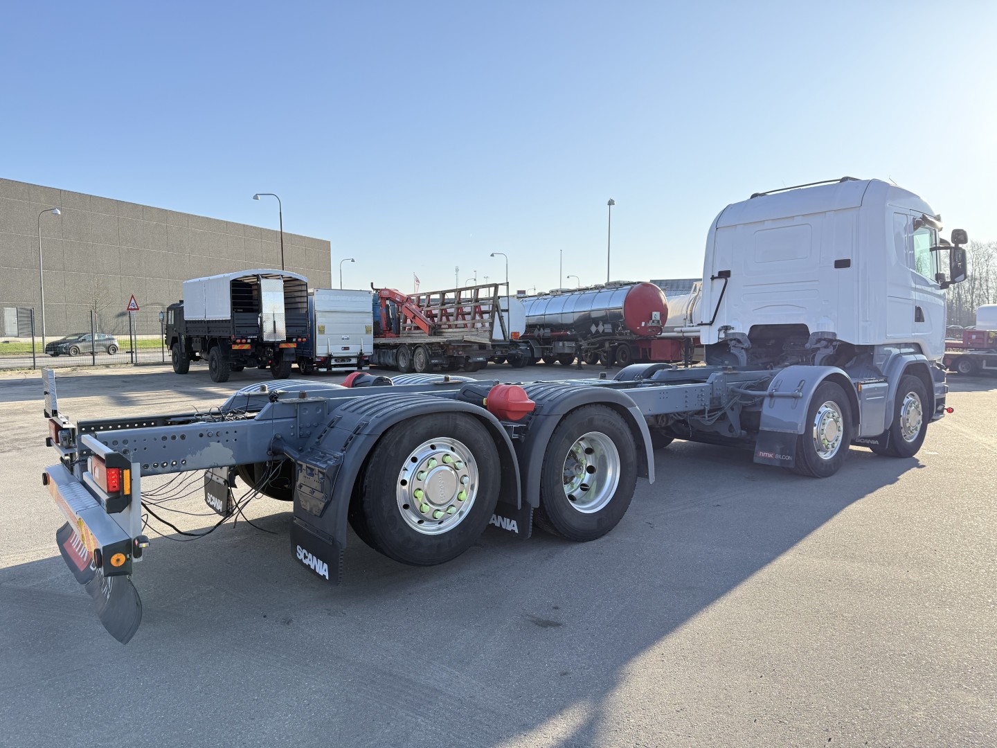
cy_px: 374
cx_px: 498
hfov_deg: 71.6
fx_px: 691
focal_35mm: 24
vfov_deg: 56.8
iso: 100
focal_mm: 6.76
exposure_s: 1/1689
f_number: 1.78
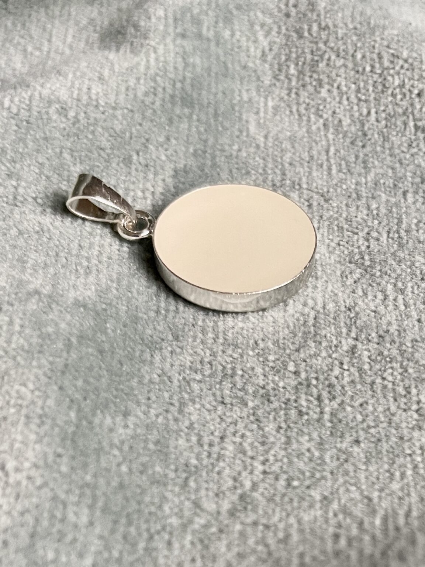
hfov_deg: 53.1
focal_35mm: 26
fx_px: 426
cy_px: 284
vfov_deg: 67.3
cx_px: 212
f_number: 1.6
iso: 125
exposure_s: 1/69
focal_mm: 4.2
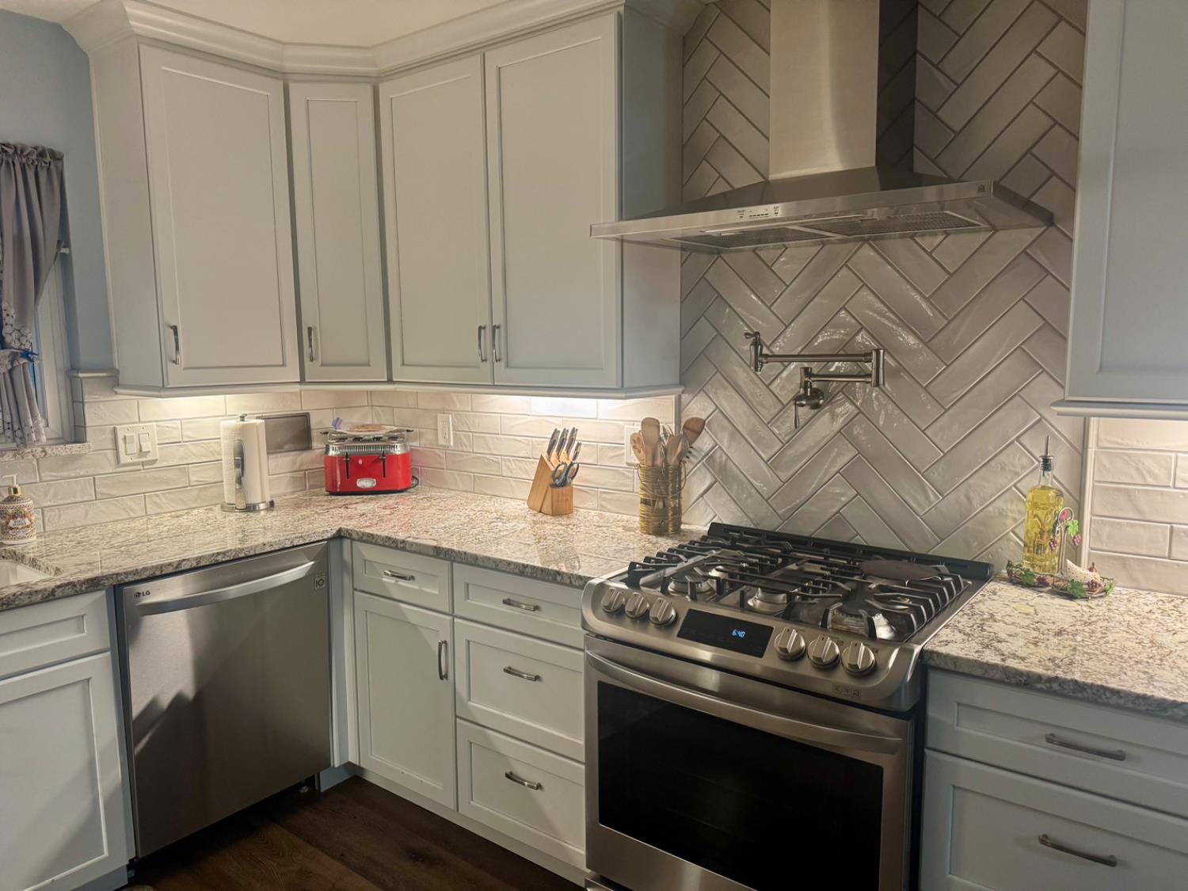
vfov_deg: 56.8
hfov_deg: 71.6
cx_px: 594
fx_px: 824
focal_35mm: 24
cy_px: 446
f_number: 1.78
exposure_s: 1/60
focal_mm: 6.76
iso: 200
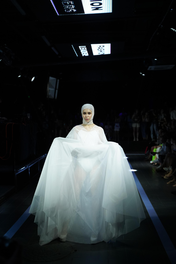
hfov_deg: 29.2
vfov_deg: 42.7
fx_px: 337
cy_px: 132
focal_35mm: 46
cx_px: 88
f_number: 2.8
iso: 2500
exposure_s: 1/2500
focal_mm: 46
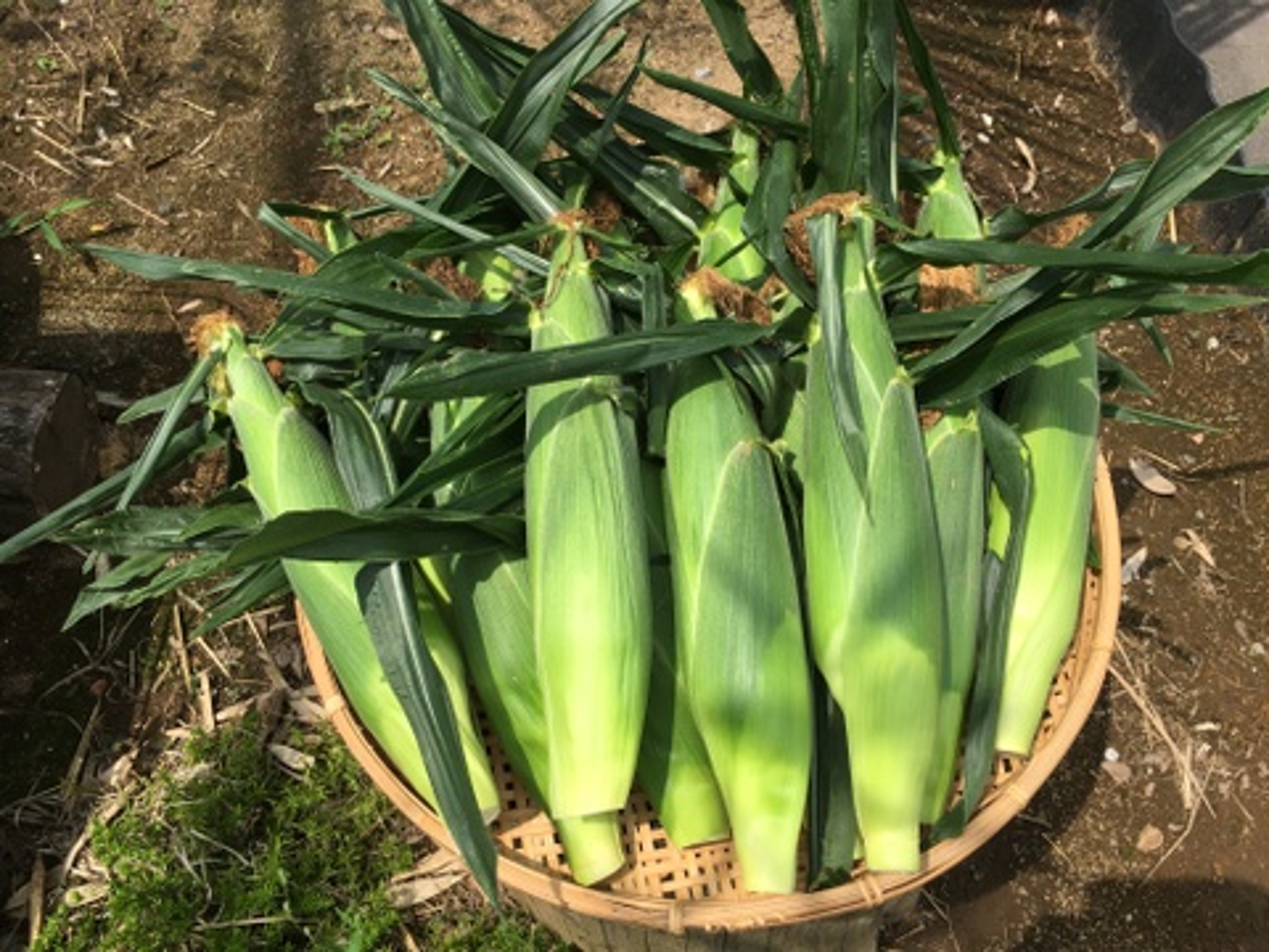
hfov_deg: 61.7
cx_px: 634
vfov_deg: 48.2
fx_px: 1063
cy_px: 476
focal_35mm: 29
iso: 25
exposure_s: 1/1451
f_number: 2.2
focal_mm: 4.15
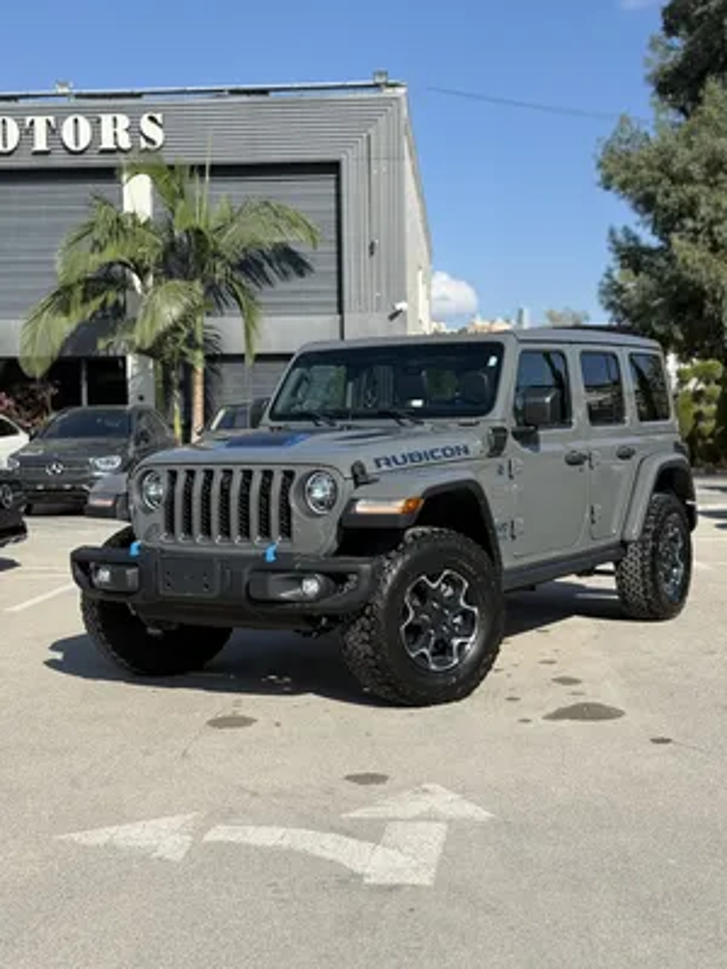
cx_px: 364
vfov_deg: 39.7
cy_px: 484
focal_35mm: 48
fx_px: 1344
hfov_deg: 30.3
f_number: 1.78
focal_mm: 6.76
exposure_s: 1/4098
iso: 80
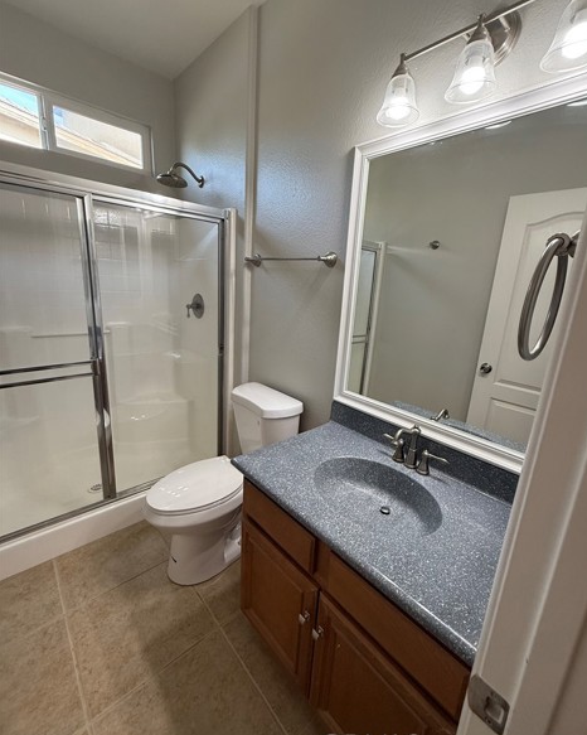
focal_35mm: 15
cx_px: 301
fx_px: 326
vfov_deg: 96.8
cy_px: 361
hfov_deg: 84.0
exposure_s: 1/120
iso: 160
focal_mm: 2.22
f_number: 2.2
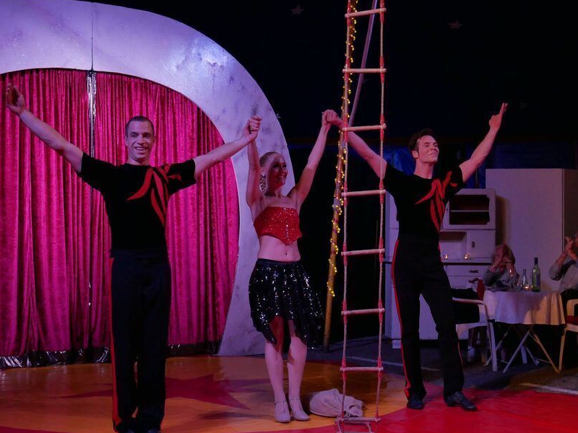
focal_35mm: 55
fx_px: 918
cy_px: 209
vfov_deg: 26.6
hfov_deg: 34.9
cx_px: 277
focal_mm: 22
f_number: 4.9
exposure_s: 1/125
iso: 1250
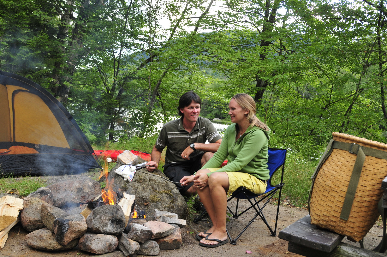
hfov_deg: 53.2
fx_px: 386
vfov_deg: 36.8
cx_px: 194
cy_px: 128
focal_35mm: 36
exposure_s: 1/80
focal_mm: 24
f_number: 6.3
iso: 400
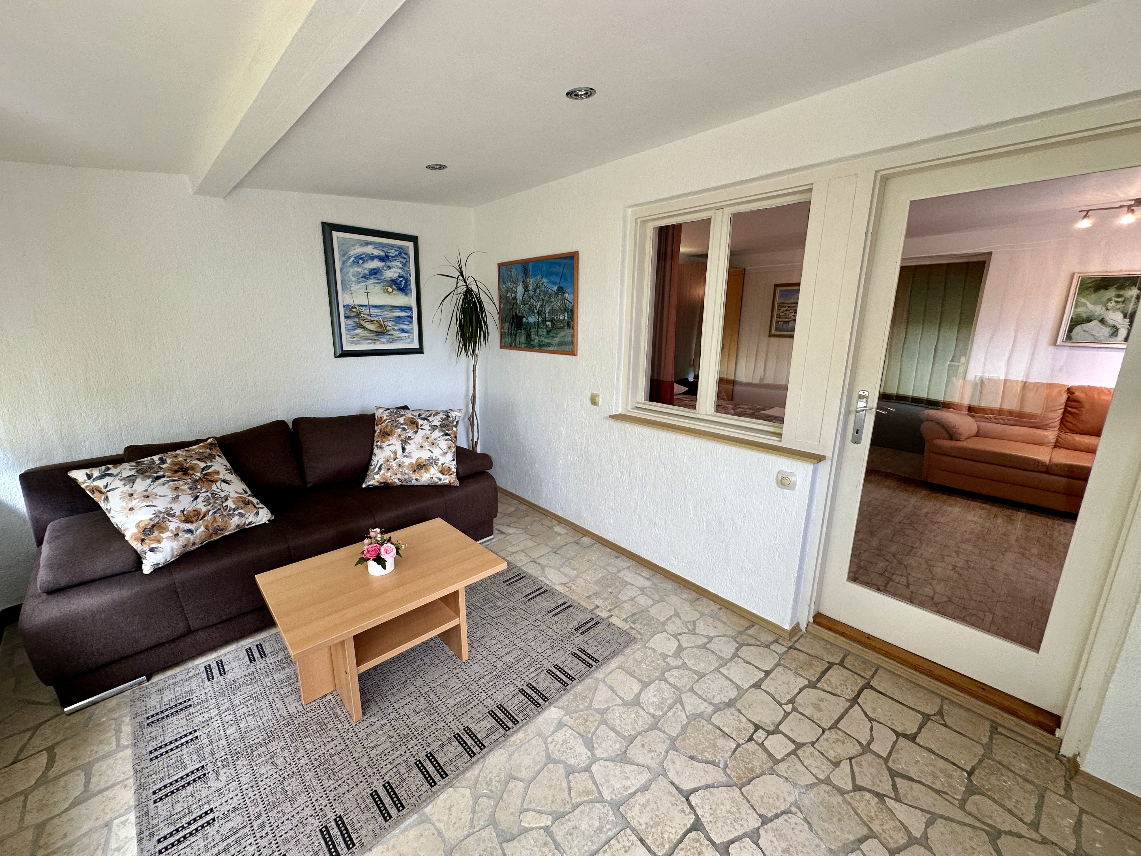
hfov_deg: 102.1
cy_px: 428
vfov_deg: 85.7
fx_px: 461
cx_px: 570
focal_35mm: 14
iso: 100
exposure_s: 1/100
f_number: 2.2
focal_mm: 2.22
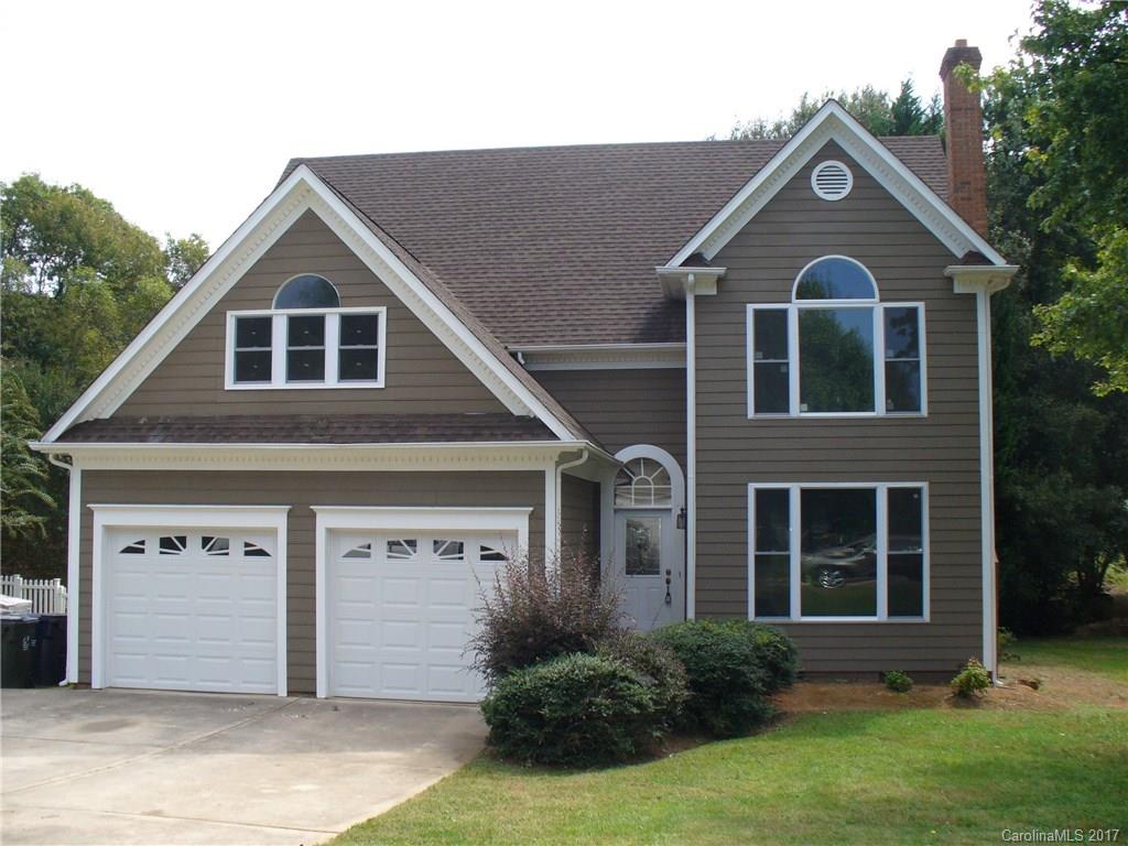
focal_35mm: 37
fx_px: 1206
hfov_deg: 50.1
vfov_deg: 38.7
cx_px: 564
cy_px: 423
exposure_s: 1/250
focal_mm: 6.1
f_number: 5.6
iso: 100
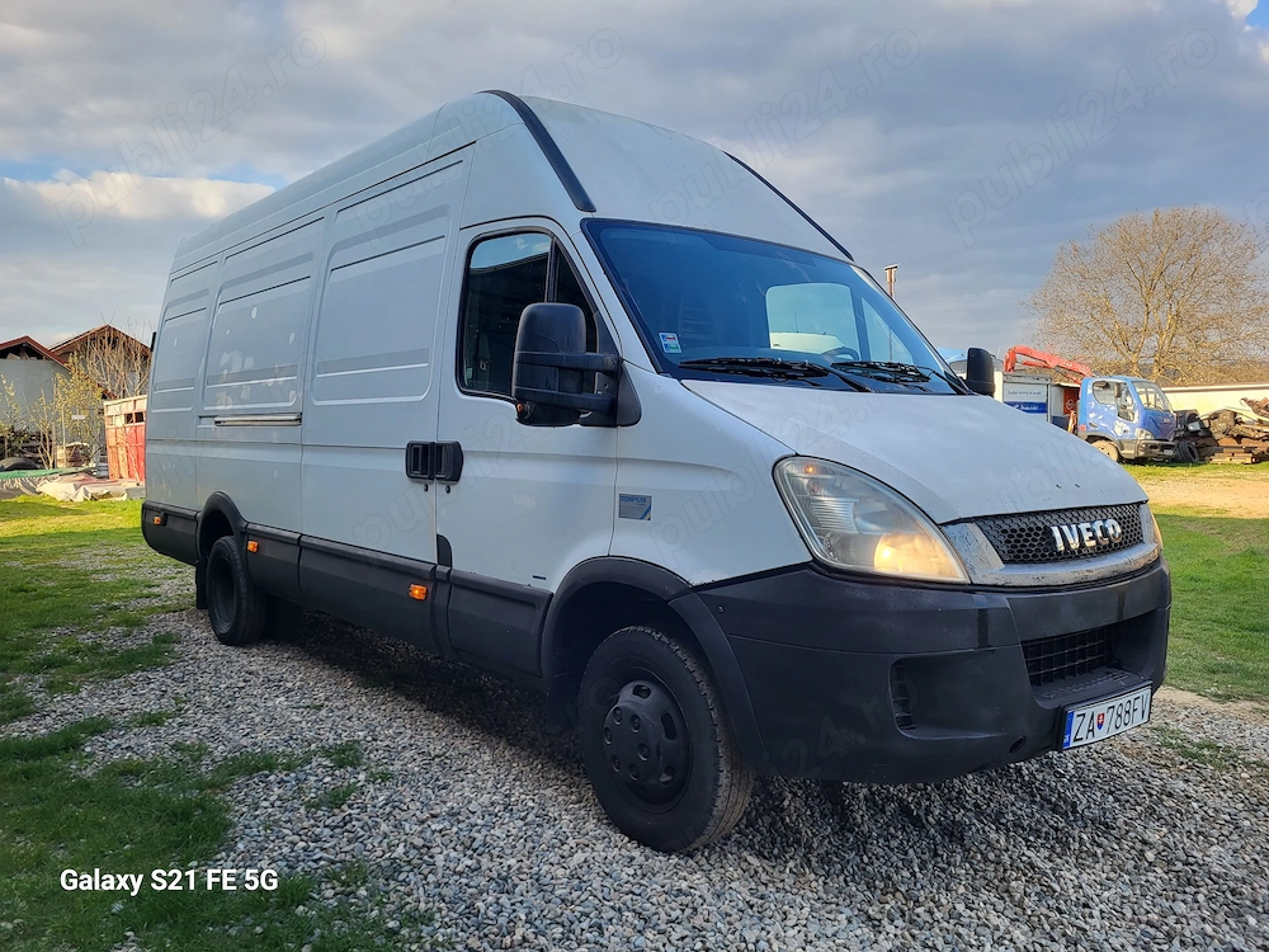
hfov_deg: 67.3
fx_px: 953
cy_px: 476
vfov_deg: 53.1
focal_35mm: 26
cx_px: 634
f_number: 1.8
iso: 40
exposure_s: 1/480
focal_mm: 5.4
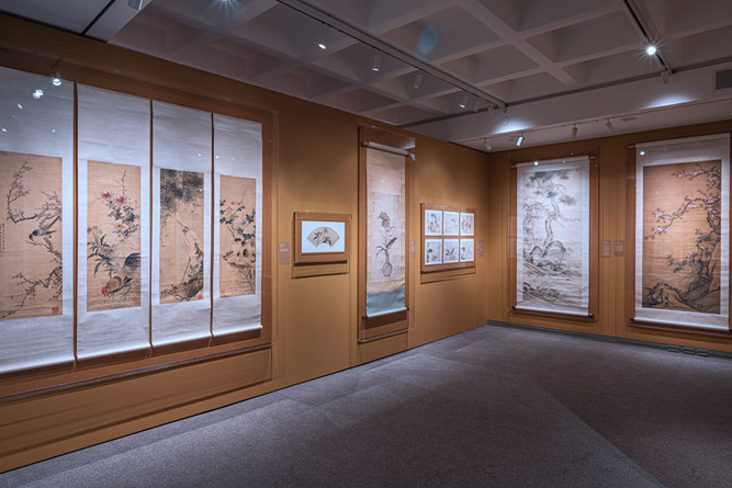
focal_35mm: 21
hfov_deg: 81.2
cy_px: 239
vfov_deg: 59.5
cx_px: 353
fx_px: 427
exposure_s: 1.6
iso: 100
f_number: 8
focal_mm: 20
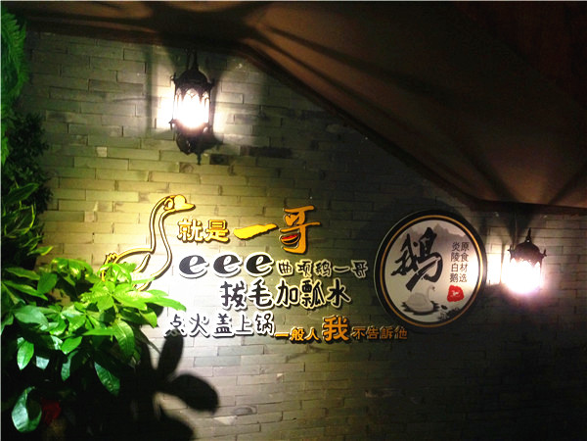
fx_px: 560
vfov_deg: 42.9
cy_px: 220
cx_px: 294
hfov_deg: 55.4
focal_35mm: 33
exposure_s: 1/20
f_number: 2.4
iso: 320
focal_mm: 4.12
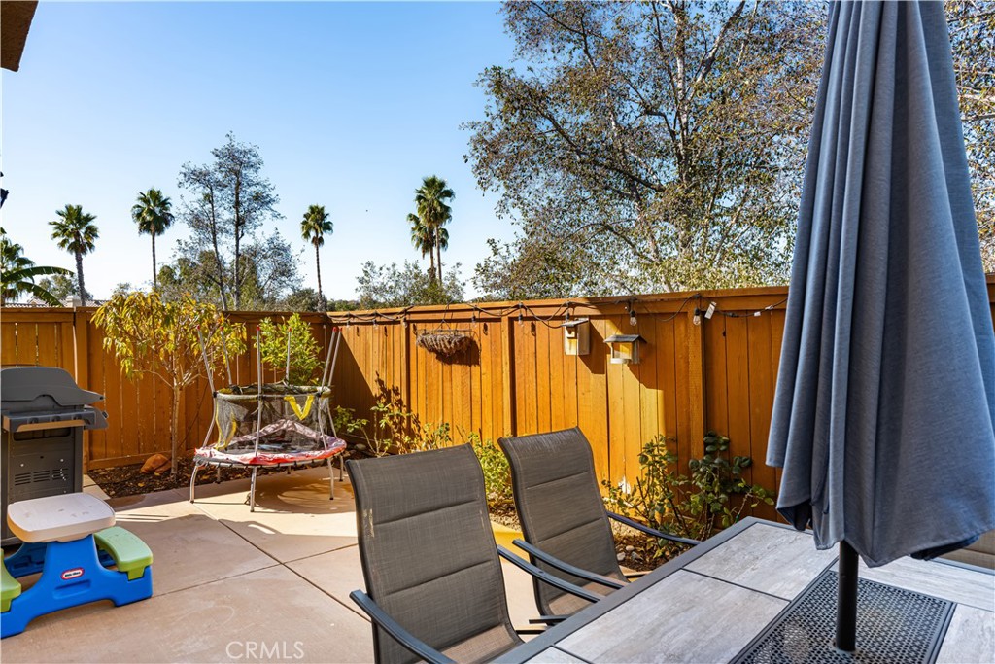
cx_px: 498
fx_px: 567
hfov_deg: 82.6
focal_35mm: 20
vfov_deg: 60.7
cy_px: 332
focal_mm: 20.5
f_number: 6.3
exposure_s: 1/200
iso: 80
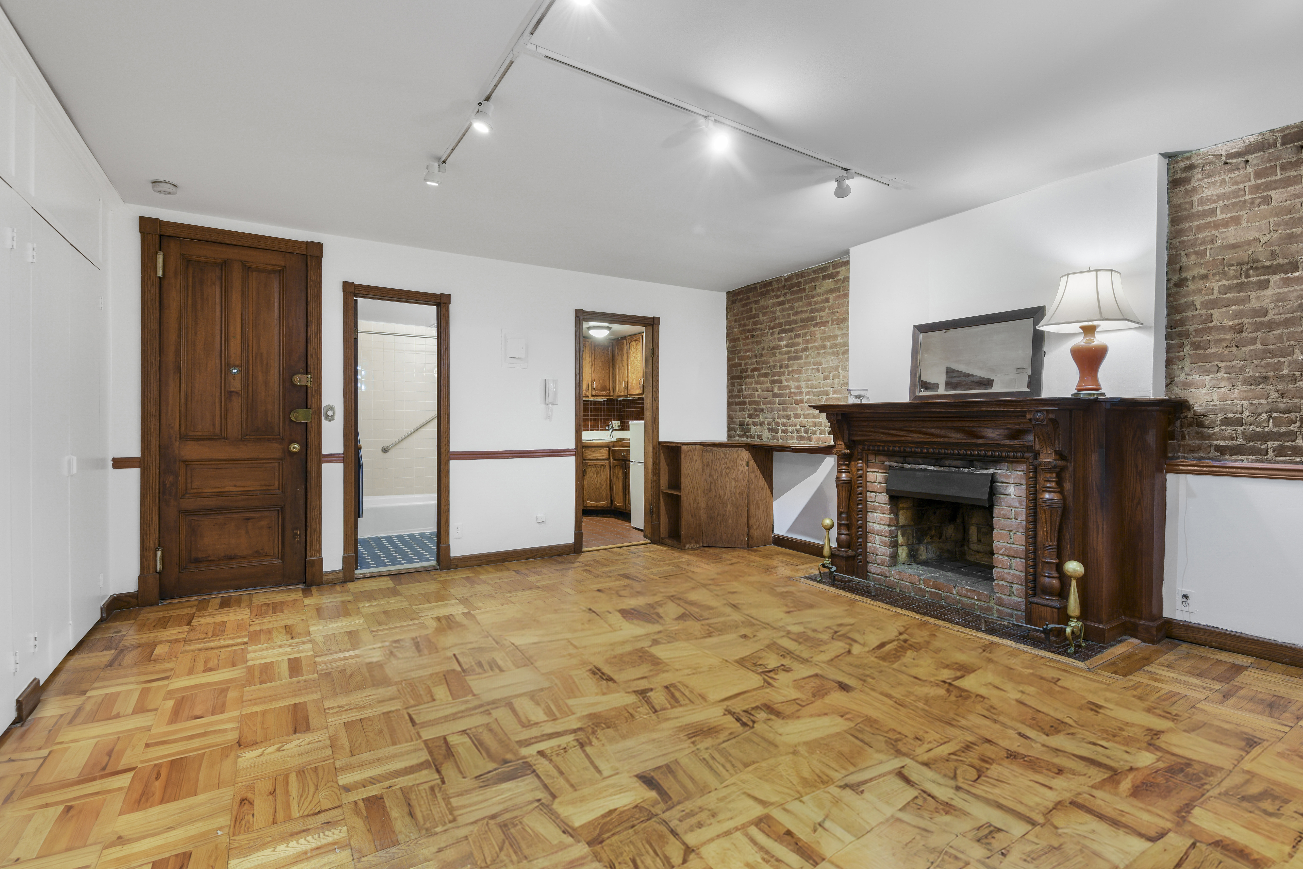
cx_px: 652
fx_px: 579
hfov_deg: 96.7
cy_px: 434
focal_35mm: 16
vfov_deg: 73.8
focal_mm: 16
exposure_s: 2.5
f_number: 9
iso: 400
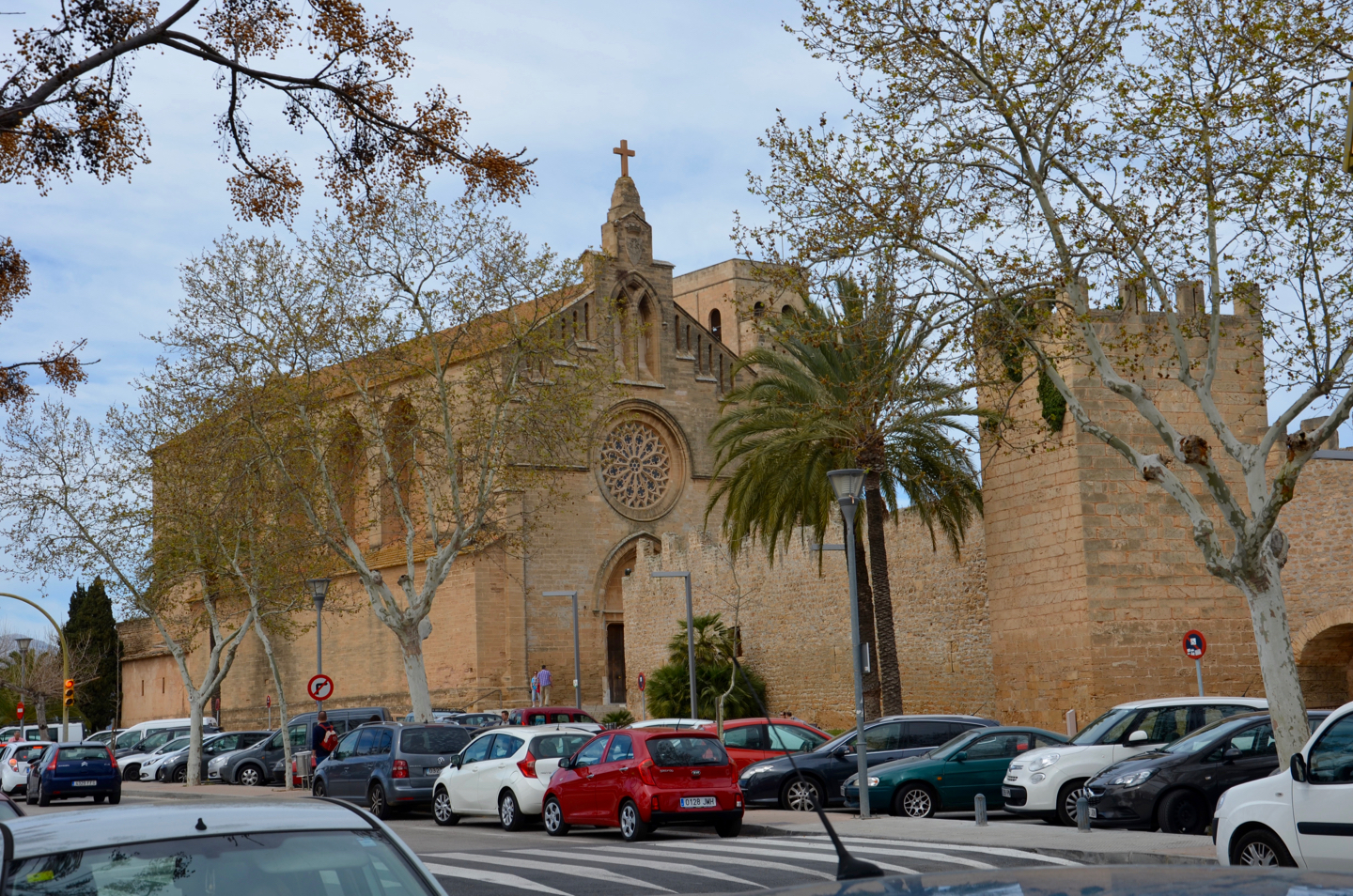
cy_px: 448
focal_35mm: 57
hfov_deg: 35.1
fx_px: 2138
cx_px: 676
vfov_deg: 23.7
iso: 100
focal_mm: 38
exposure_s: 1/250
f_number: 8
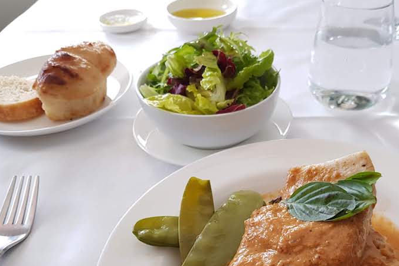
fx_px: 443
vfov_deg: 32.6
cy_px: 209
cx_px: 280
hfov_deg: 47.3
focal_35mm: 40
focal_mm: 4.2
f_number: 1.7
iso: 100
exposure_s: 1/50
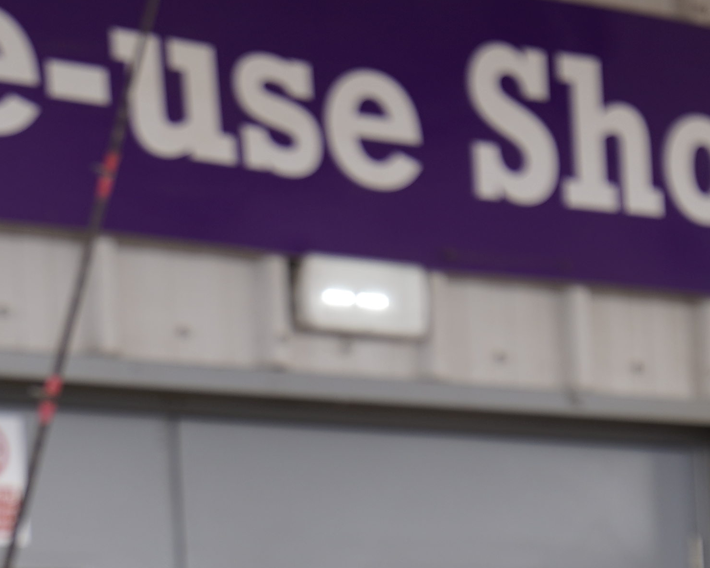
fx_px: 2794
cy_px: 850
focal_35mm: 133
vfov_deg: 11.2
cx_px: 292
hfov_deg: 14.5
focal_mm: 35
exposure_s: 1/160
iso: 125
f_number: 4
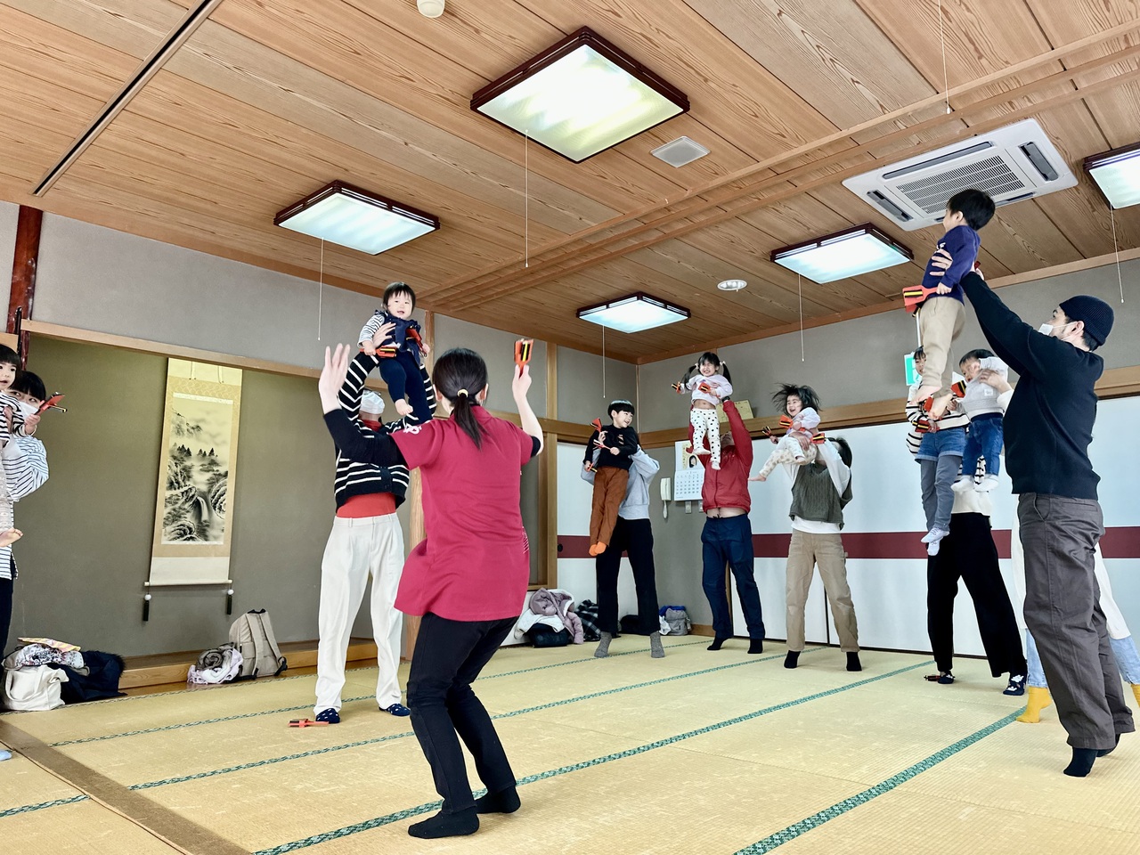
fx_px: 790
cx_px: 570
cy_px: 428
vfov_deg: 56.8
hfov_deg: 71.6
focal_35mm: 24
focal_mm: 6.86
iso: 160
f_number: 1.78
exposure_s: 1/120
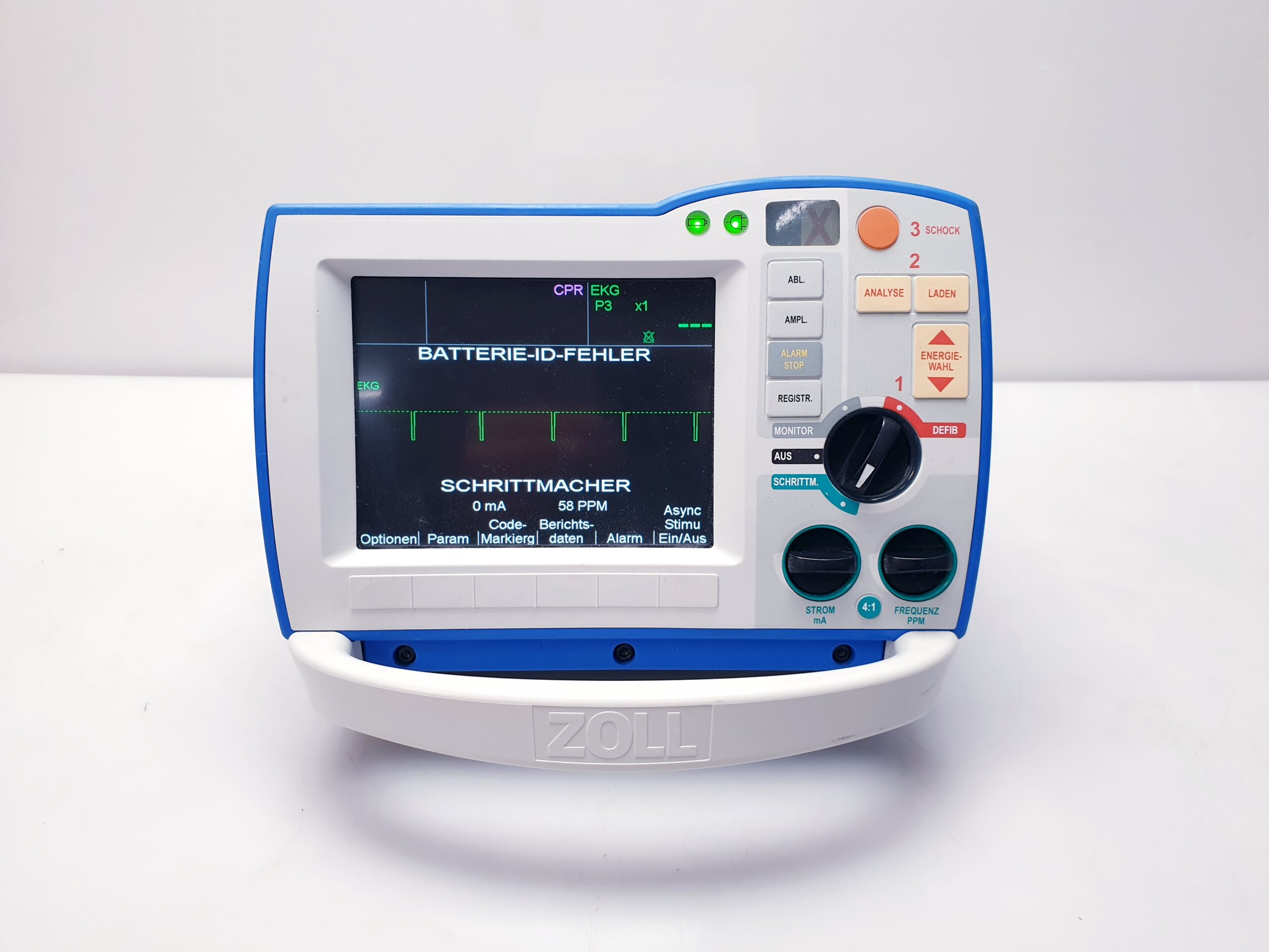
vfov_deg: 53.1
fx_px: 953
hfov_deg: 67.3
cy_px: 476
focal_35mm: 26
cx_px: 634
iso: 80
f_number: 2.4
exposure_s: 1/50
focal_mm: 4.3
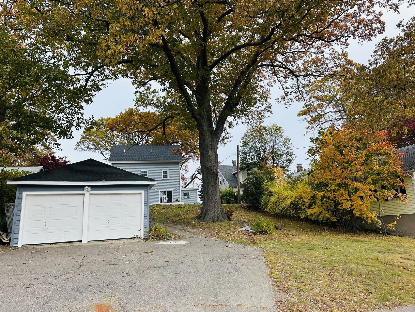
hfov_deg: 71.6
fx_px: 288
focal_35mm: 24
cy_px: 156
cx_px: 208
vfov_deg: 56.8
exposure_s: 1/1374
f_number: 1.78
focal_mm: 6.86
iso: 80
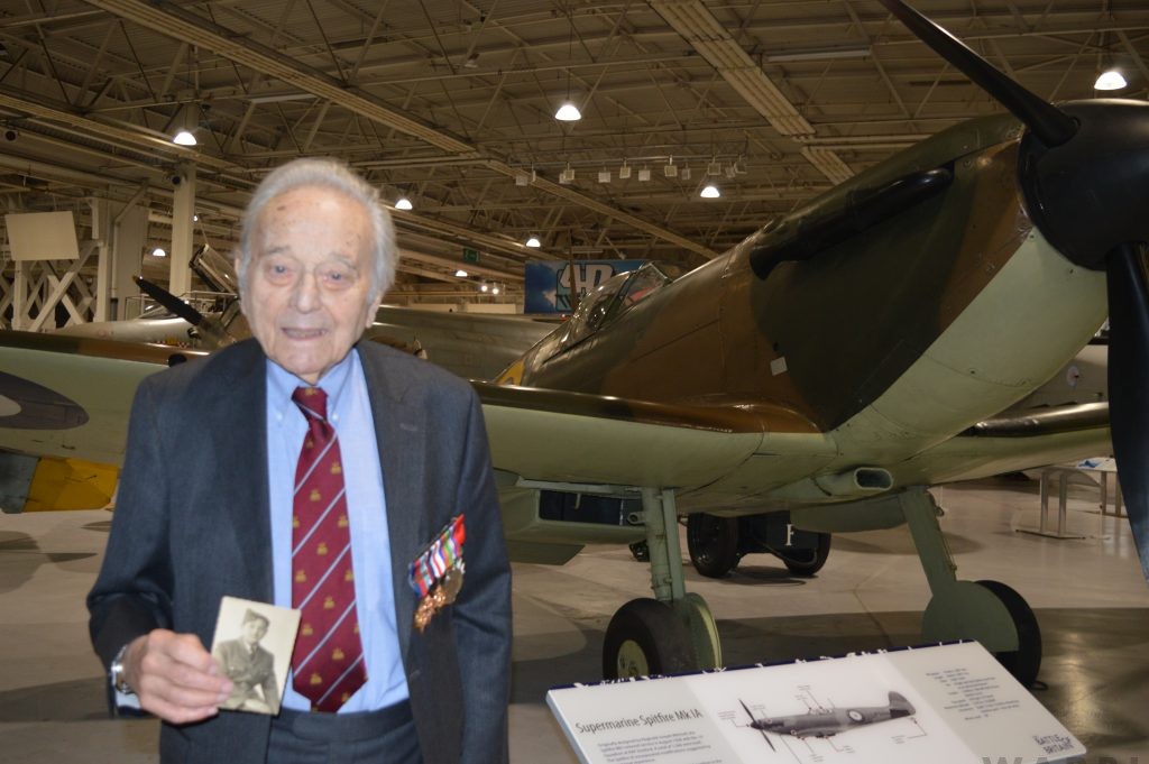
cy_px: 382
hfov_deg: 53.2
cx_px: 574
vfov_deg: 36.8
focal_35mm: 36
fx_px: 1148
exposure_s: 1/60
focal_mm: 24
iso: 640
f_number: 4
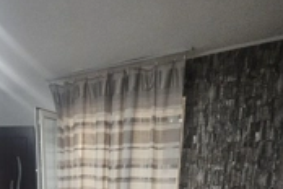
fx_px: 244
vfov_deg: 34.3
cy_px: 225
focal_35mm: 31
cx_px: 81
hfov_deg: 58.1
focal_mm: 2.2
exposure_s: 1/50
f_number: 2.2
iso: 400
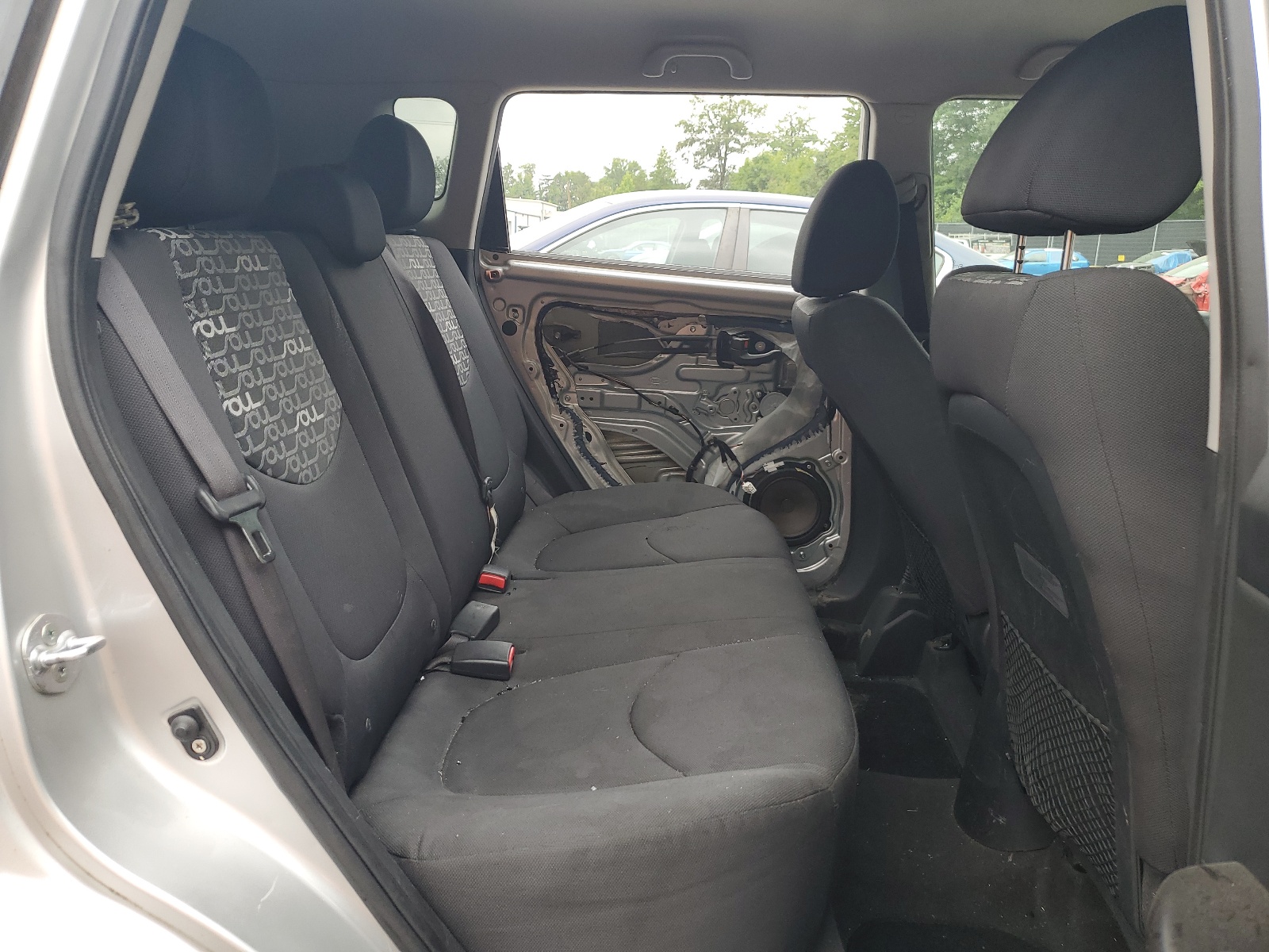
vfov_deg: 53.1
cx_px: 634
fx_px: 953
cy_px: 476
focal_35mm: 26
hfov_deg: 67.3
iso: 50
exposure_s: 1/139
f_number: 1.5
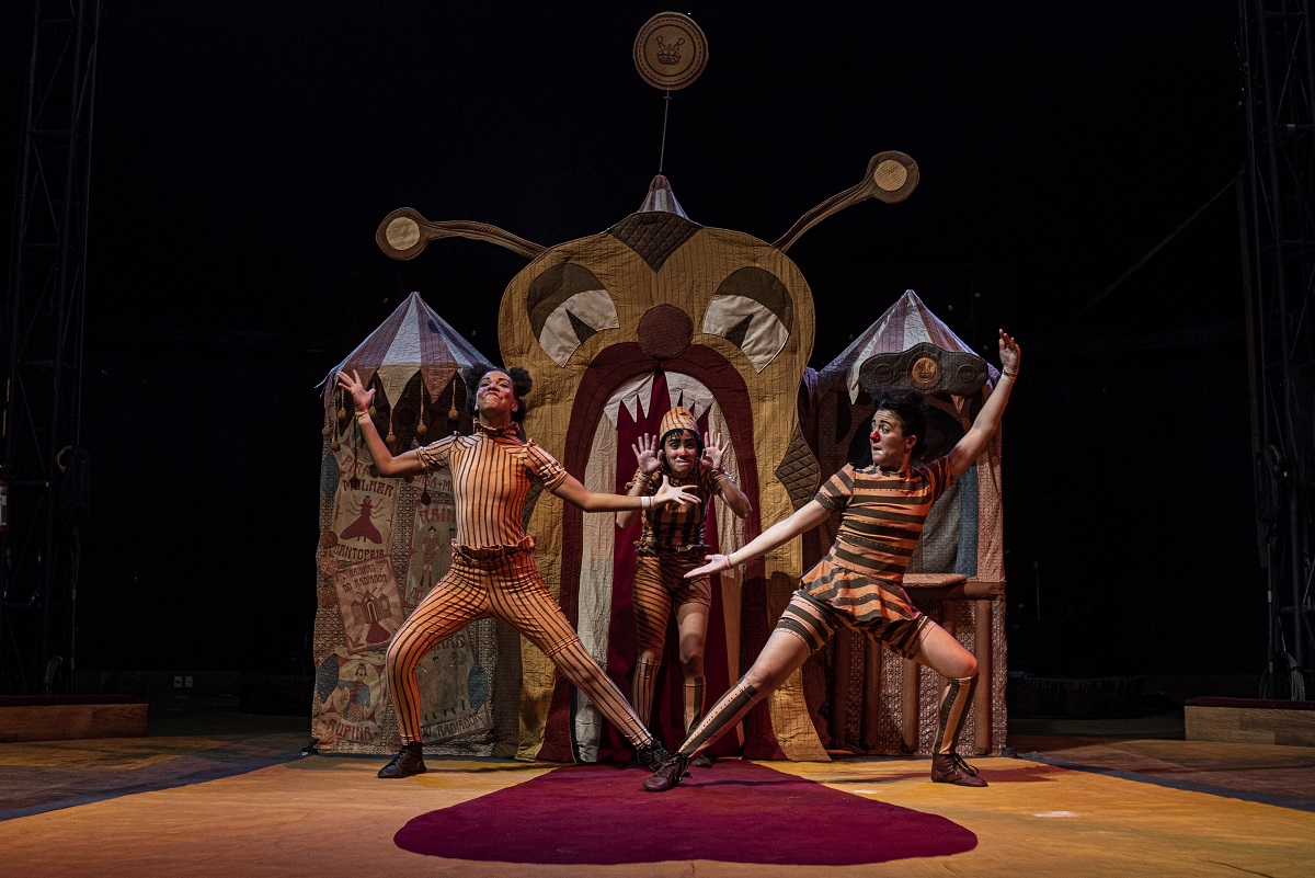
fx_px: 1279
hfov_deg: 54.4
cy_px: 439
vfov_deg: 37.9
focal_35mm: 35
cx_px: 658
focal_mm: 35
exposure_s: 1/320
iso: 800
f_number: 3.5
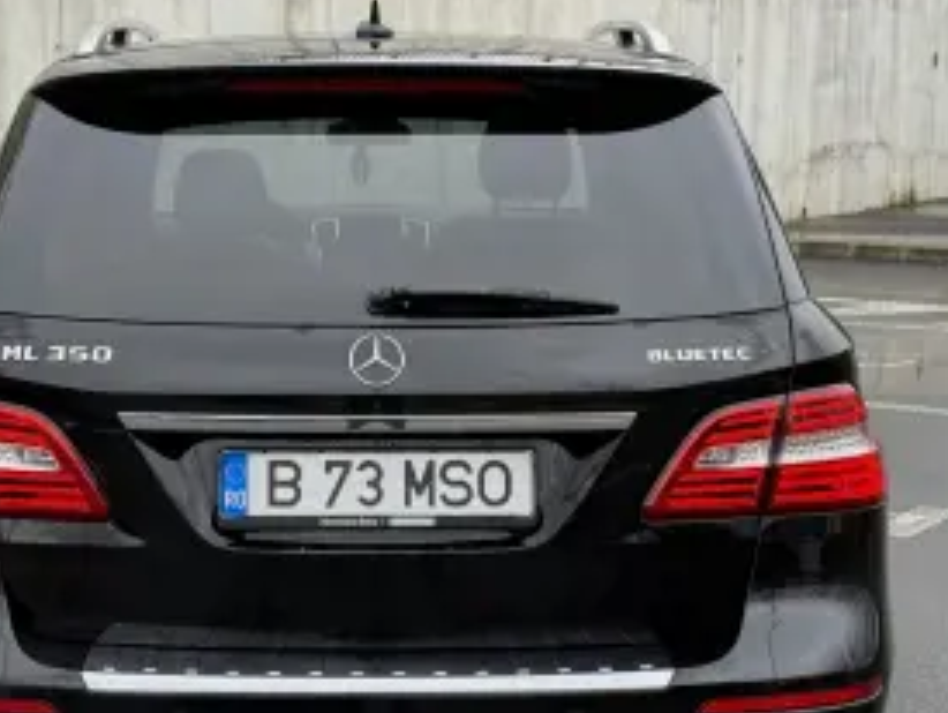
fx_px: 1727
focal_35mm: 63
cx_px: 370
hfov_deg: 30.6
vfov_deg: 23.3
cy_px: 446
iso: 64
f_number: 1.78
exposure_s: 1/336
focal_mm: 6.76
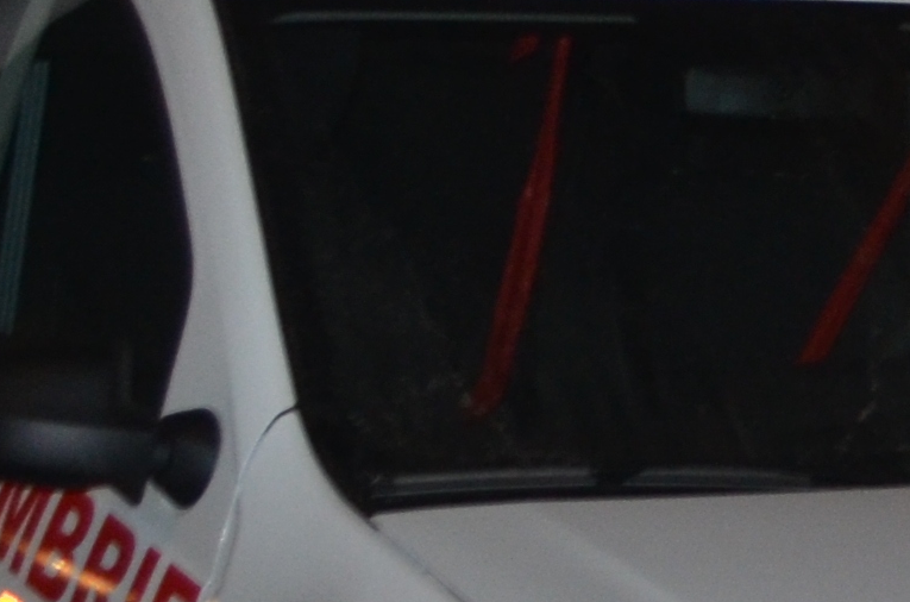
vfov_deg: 7.8
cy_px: -6
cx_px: 2081
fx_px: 4387
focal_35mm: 174
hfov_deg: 10.4
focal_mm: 18
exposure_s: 1/60
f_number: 4.5
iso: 500
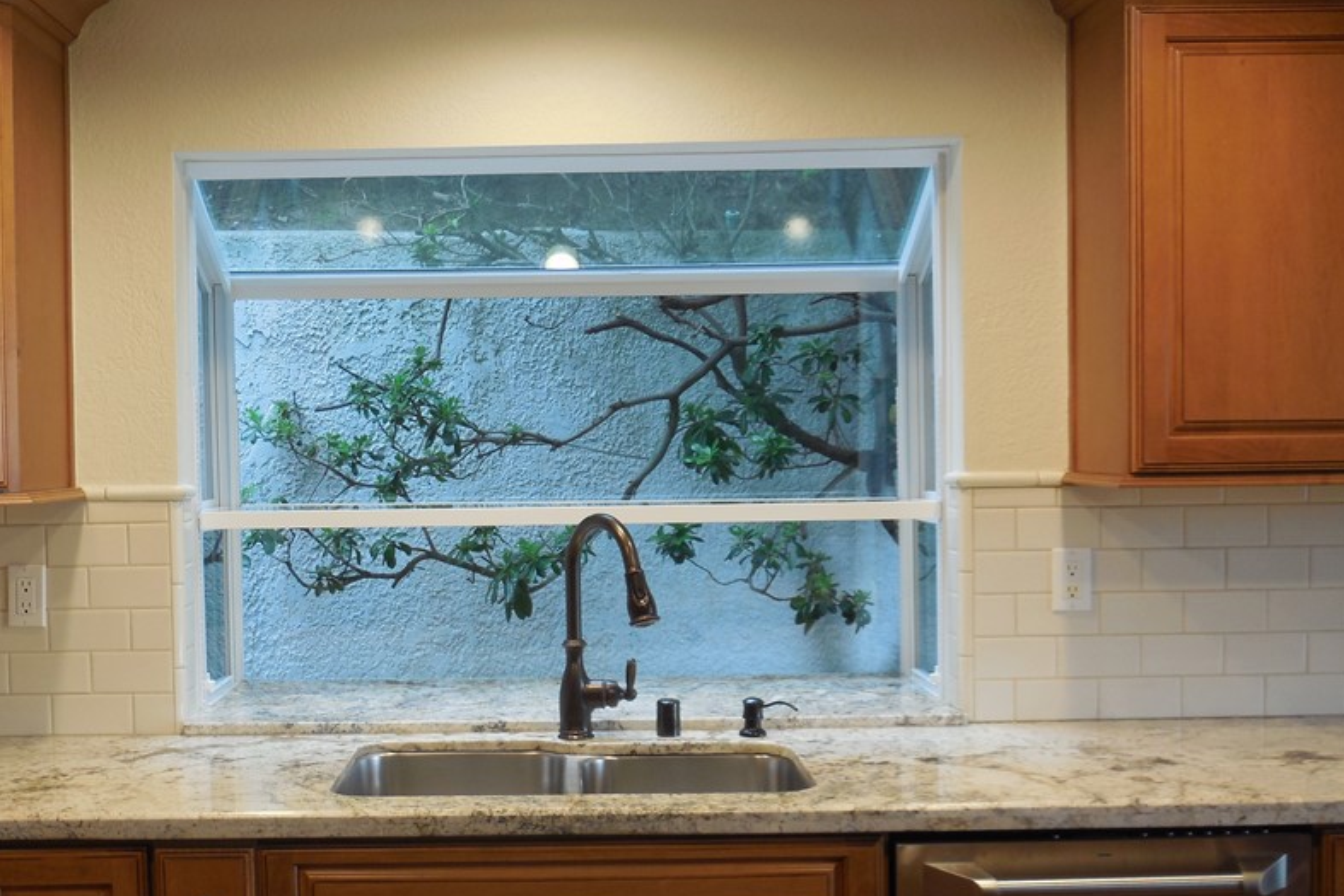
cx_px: 533
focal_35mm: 46
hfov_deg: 42.5
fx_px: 1718
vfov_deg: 29.2
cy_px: 507
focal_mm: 6.1
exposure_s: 1/30
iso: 140
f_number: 3.4
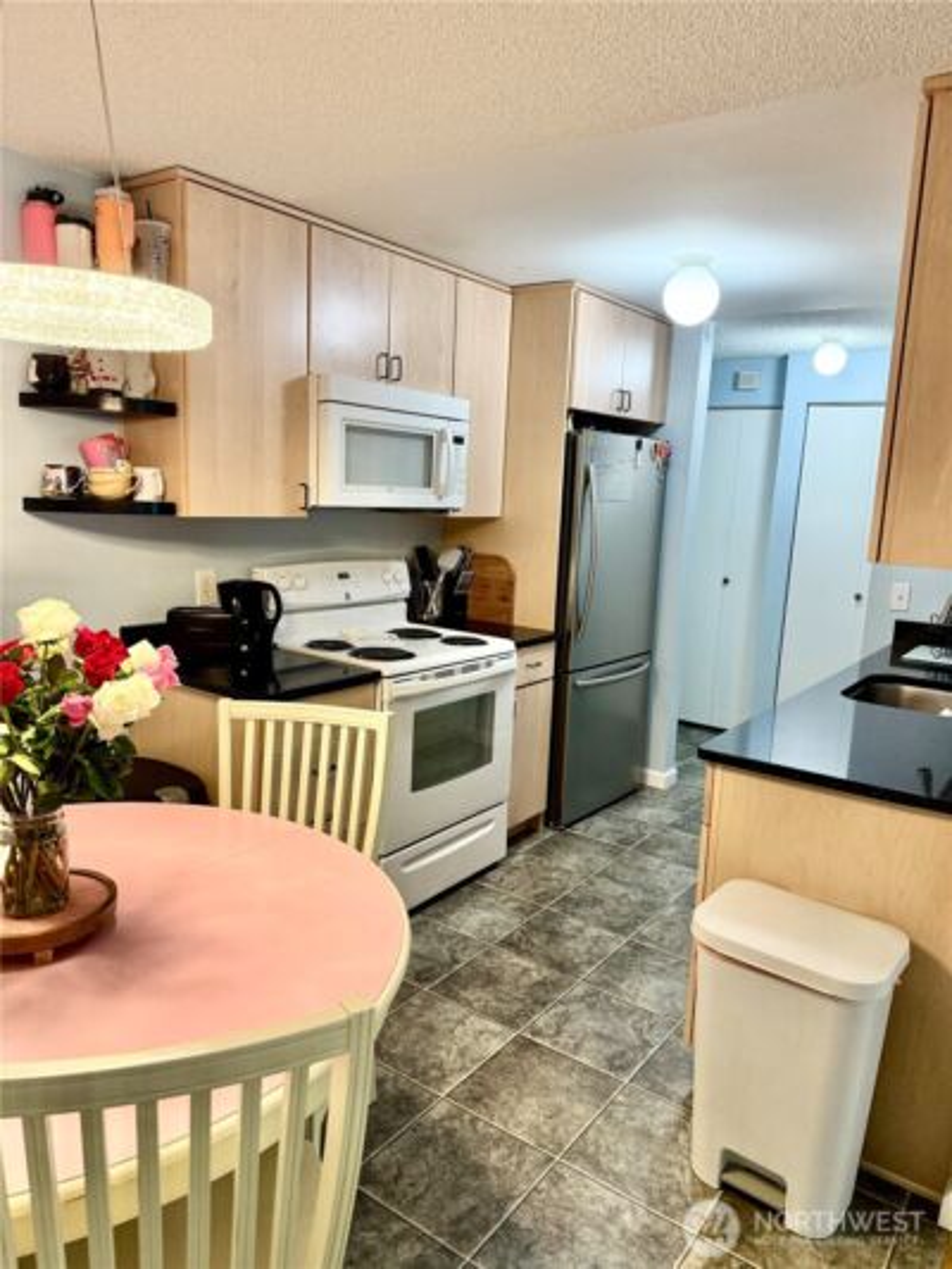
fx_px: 880
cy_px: 634
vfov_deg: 71.6
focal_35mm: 24
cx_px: 476
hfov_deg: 56.8
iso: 160
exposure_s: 1/60
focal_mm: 6.76
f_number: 1.78
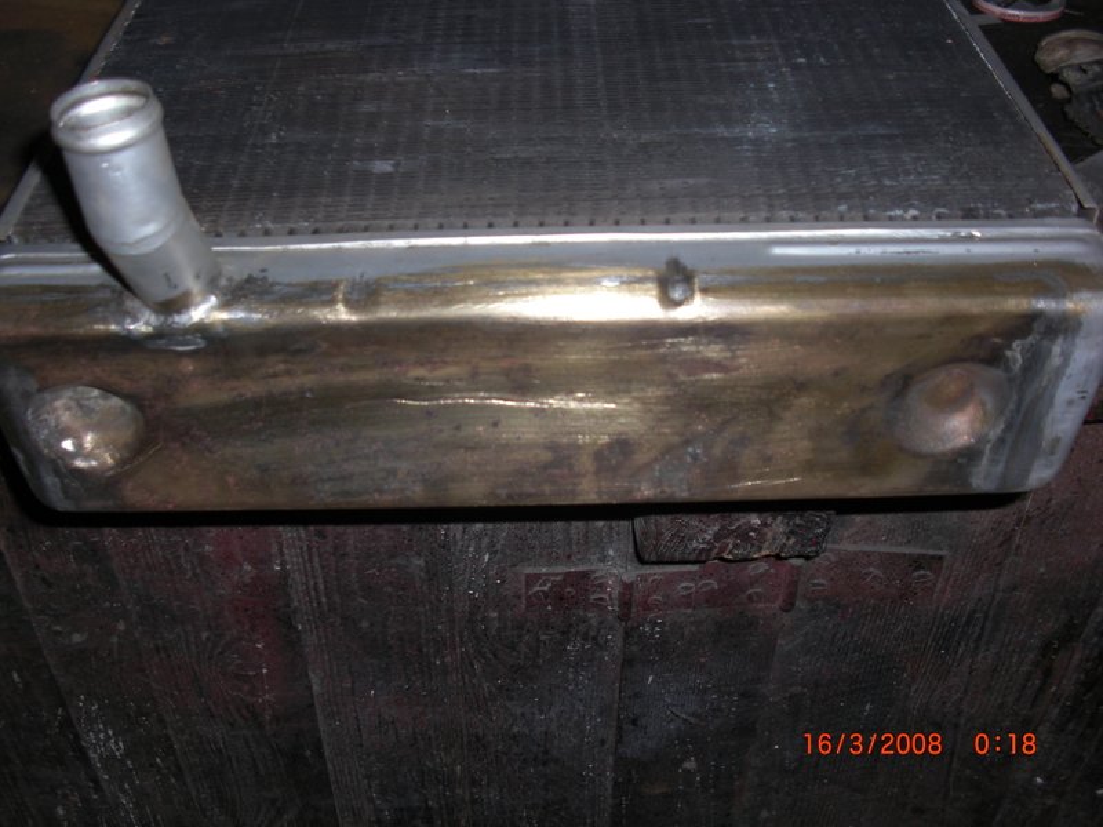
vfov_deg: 39.7
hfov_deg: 51.4
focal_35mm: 36
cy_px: 414
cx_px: 552
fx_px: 1147
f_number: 2.8
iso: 50
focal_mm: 6.3
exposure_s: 1/60
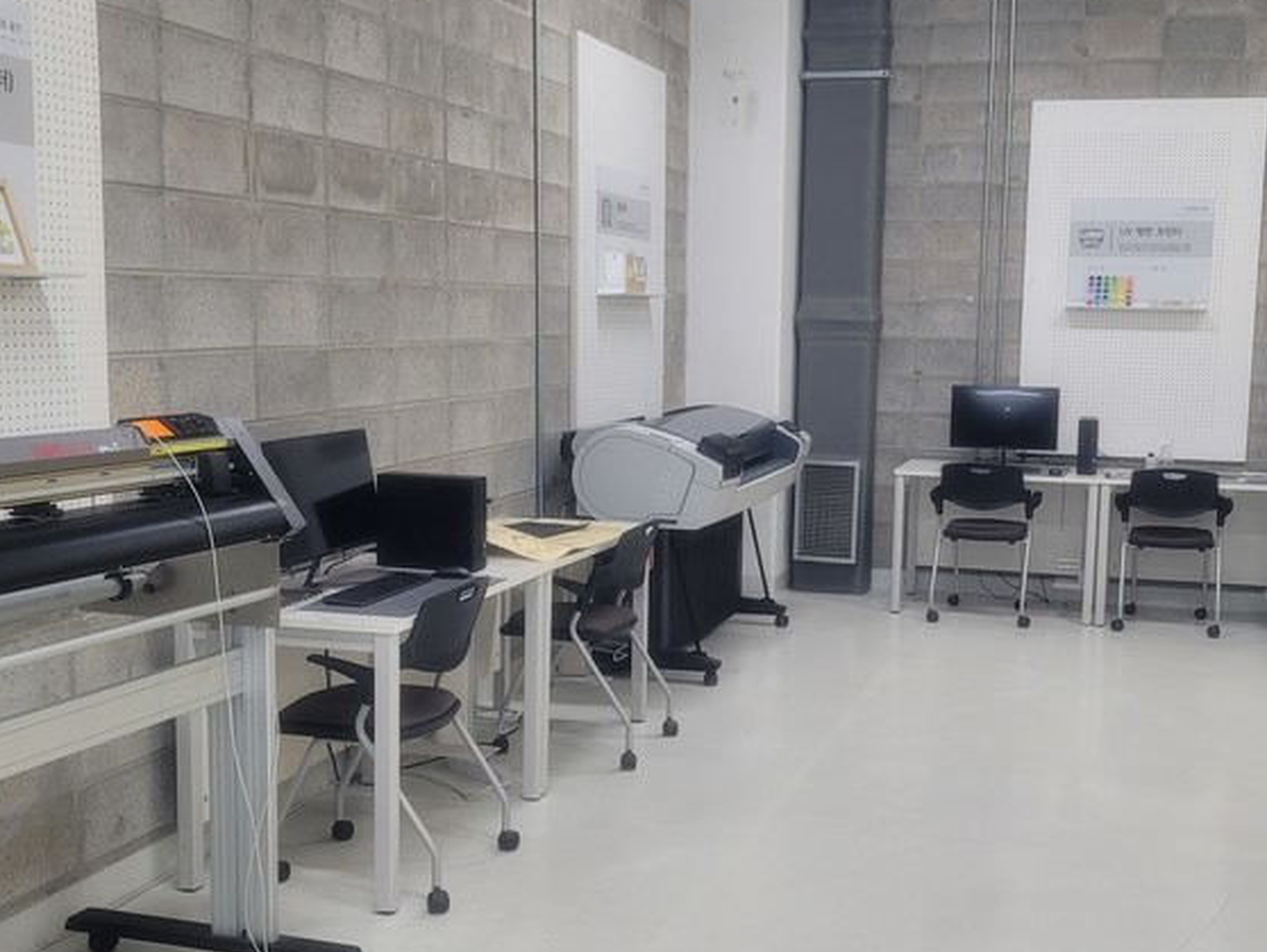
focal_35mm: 43
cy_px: 493
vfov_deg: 33.6
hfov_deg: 43.6
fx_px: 1575
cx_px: 777
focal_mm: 7
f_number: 1.8
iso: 250
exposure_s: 1/120
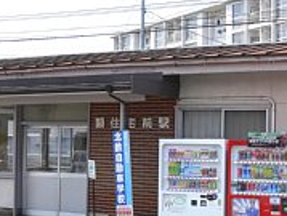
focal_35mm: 78
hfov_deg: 24.9
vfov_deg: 19.0
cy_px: 122
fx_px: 648
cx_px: 173
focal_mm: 7.4
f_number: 5.6
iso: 80
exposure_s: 1/160
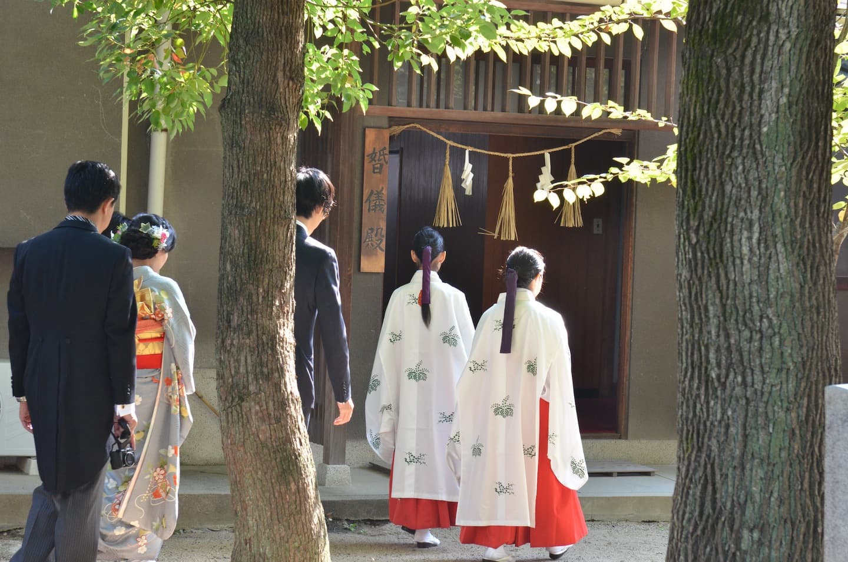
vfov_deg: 13.8
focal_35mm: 99
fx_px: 2327
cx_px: 424
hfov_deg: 20.7
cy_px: 281
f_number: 6.3
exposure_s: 1/320
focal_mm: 66
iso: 1000
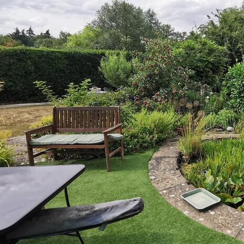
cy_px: 108
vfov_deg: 49.6
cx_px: 235
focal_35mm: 33
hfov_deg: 43.7
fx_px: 263
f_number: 2.2
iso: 50
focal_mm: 2.26
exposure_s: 1/563
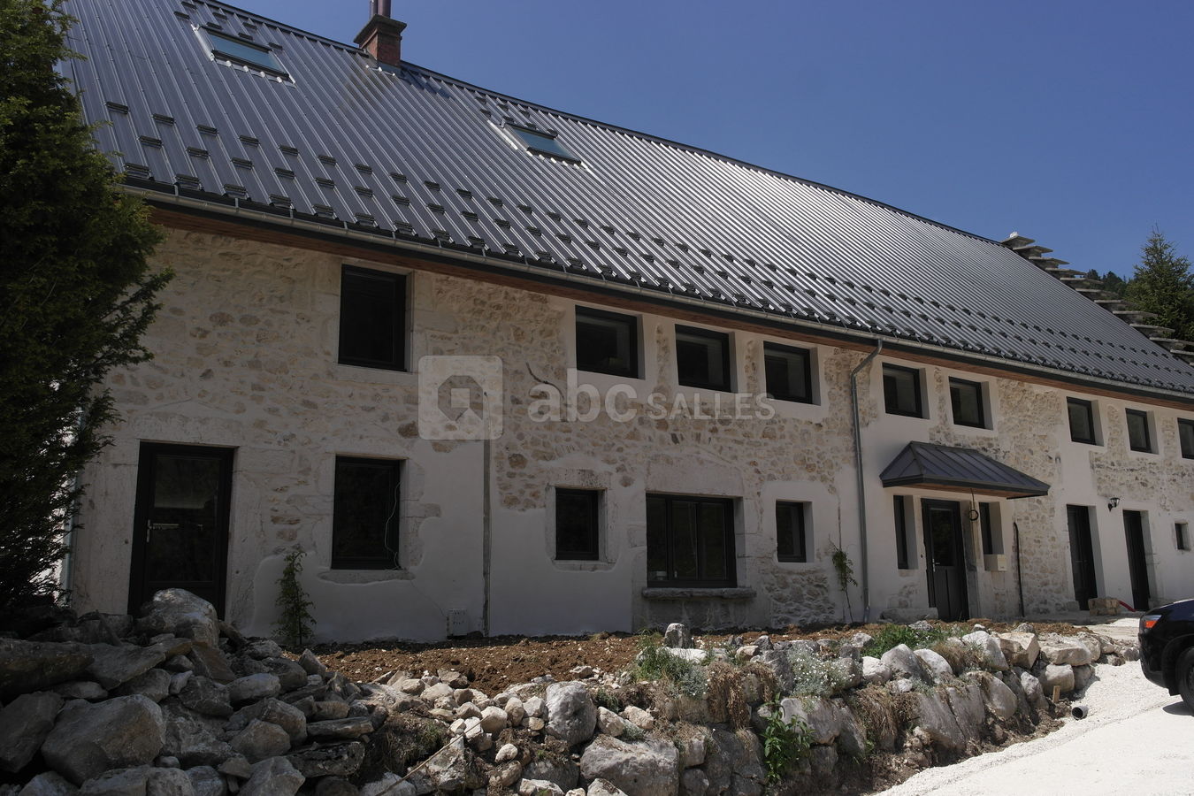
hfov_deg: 61.9
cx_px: 597
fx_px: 995
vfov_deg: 43.6
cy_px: 398
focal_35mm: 30
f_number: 8
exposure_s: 1/400
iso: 100
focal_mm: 20
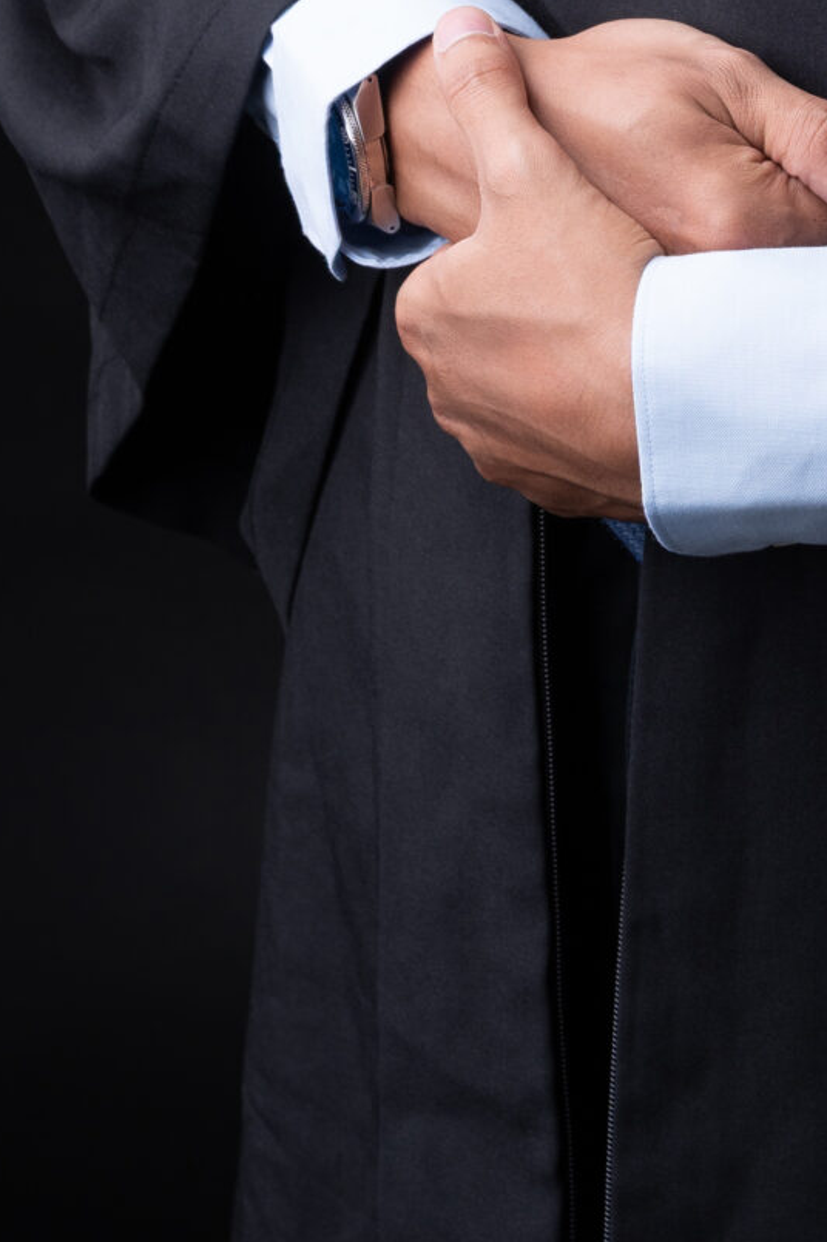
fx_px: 7242
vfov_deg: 9.5
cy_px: -645
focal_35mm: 210
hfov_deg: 6.5
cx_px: 997
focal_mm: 66
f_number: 8
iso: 160
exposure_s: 1/125
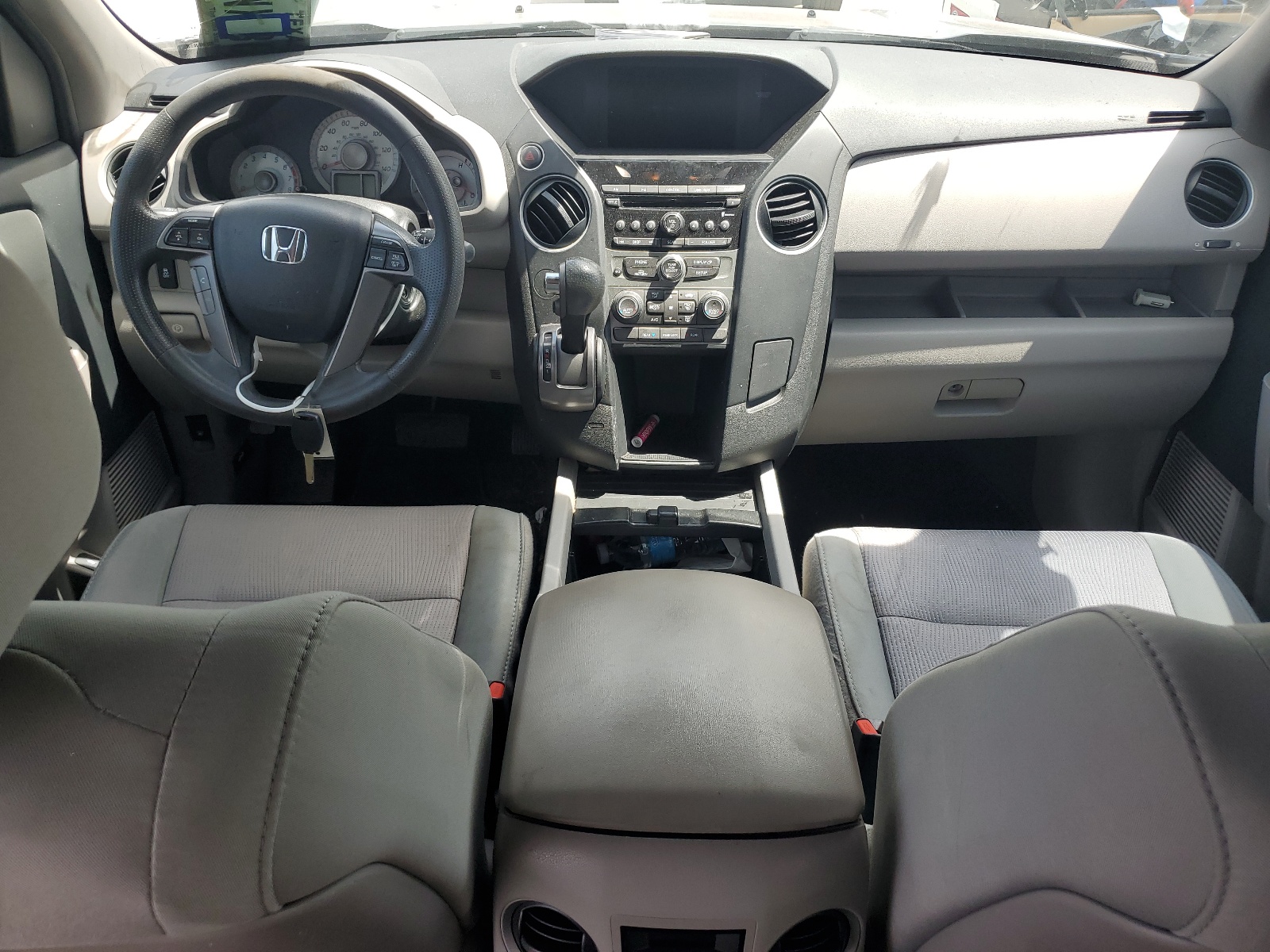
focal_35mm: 26
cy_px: 476
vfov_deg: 53.1
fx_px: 954
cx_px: 635
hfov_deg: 67.3
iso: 50
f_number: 1.5
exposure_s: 1/455
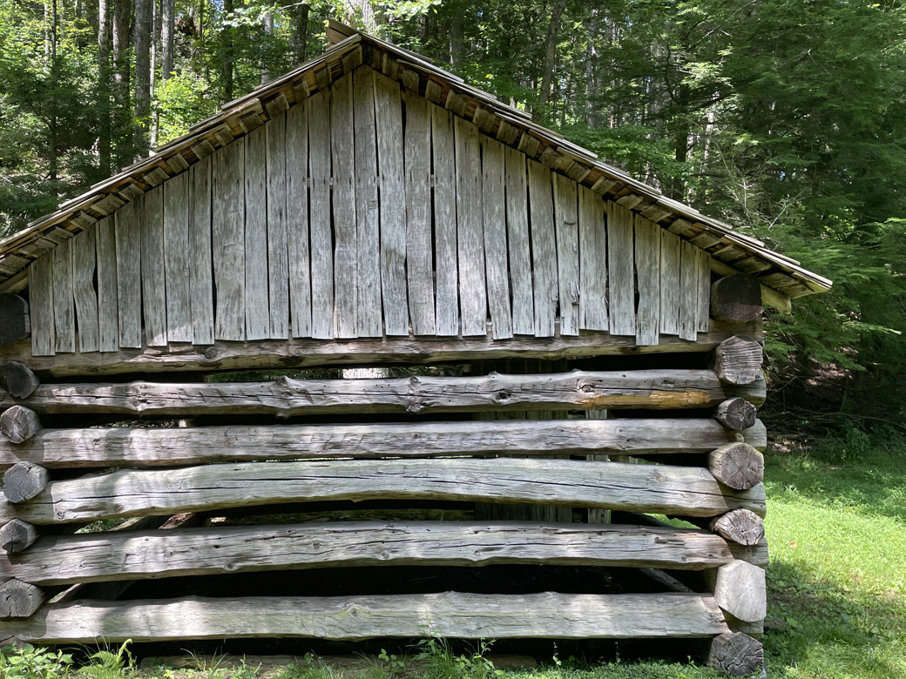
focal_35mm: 32
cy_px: 370
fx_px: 838
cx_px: 385
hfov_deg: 56.6
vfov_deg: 44.1
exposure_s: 1/286
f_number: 1.6
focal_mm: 4.2
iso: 32
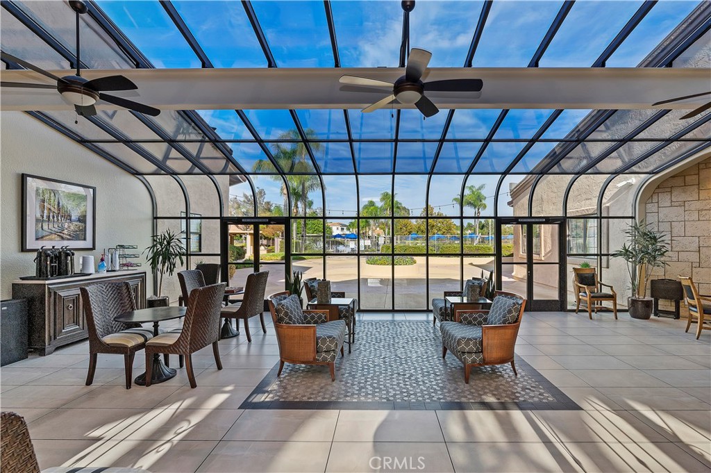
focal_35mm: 14
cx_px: 356
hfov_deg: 104.3
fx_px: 276
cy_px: 236
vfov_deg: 81.1
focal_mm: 14
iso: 500
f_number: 10
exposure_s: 1/200
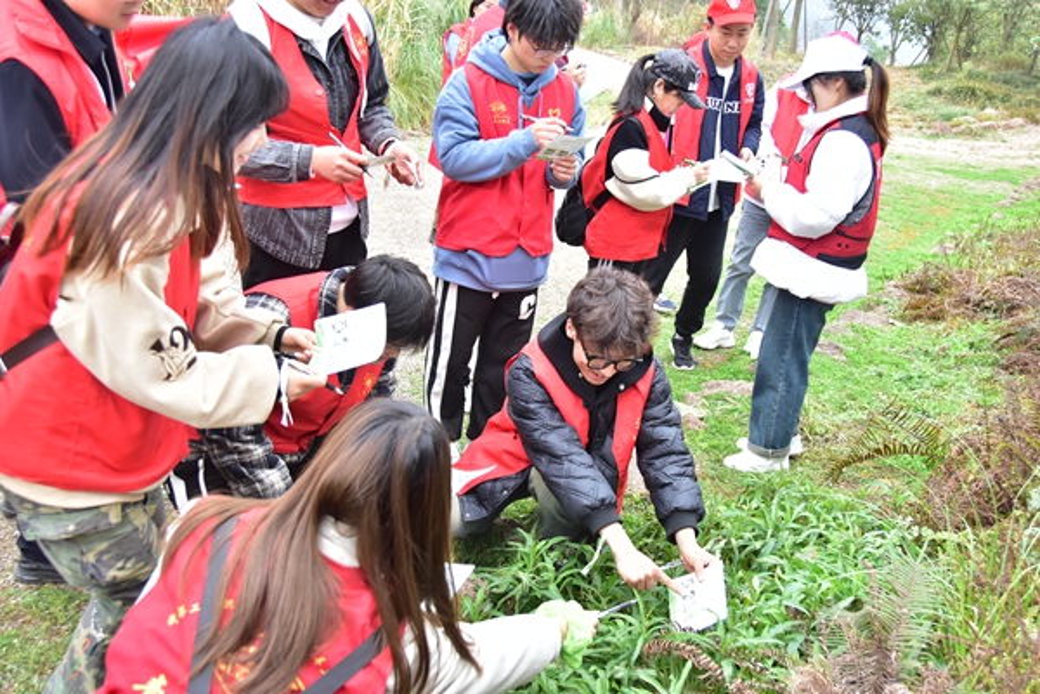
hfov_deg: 57.2
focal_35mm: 33
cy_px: 347
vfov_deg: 40.0
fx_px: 953
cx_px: 520
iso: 1000
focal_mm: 22
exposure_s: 1/800
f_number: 3.8
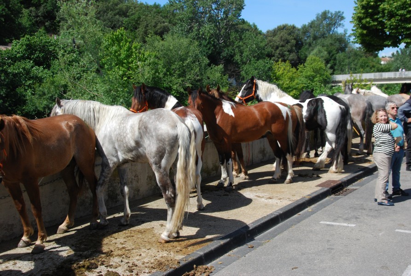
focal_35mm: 44
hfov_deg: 44.9
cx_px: 206
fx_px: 498
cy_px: 138
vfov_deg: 31.0
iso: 400
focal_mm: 29
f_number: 11
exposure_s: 1/500
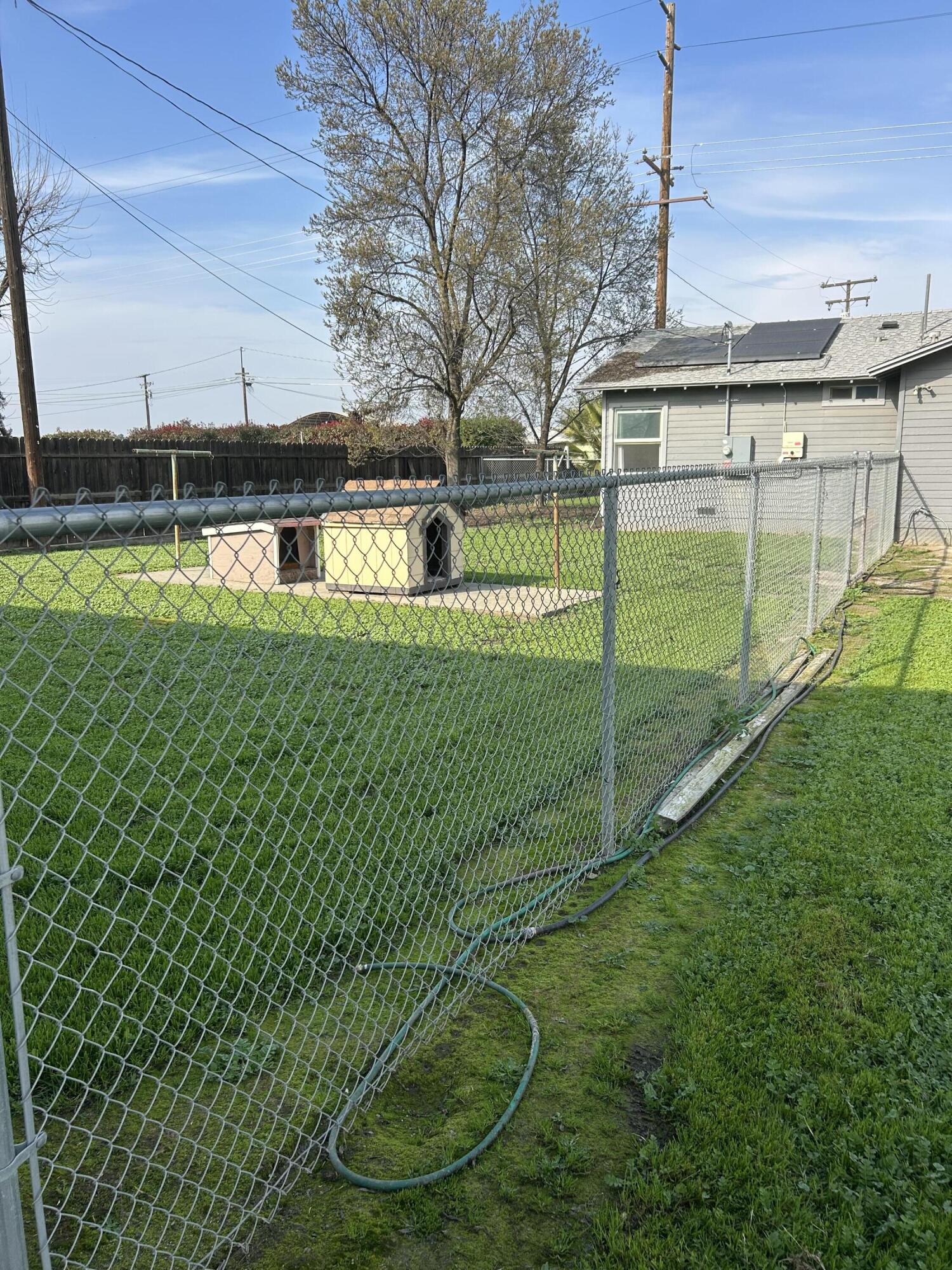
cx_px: 476
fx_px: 953
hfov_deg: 53.1
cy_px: 635
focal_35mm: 26
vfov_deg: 67.3
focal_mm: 5.7
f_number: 1.5
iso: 50
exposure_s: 1/2353
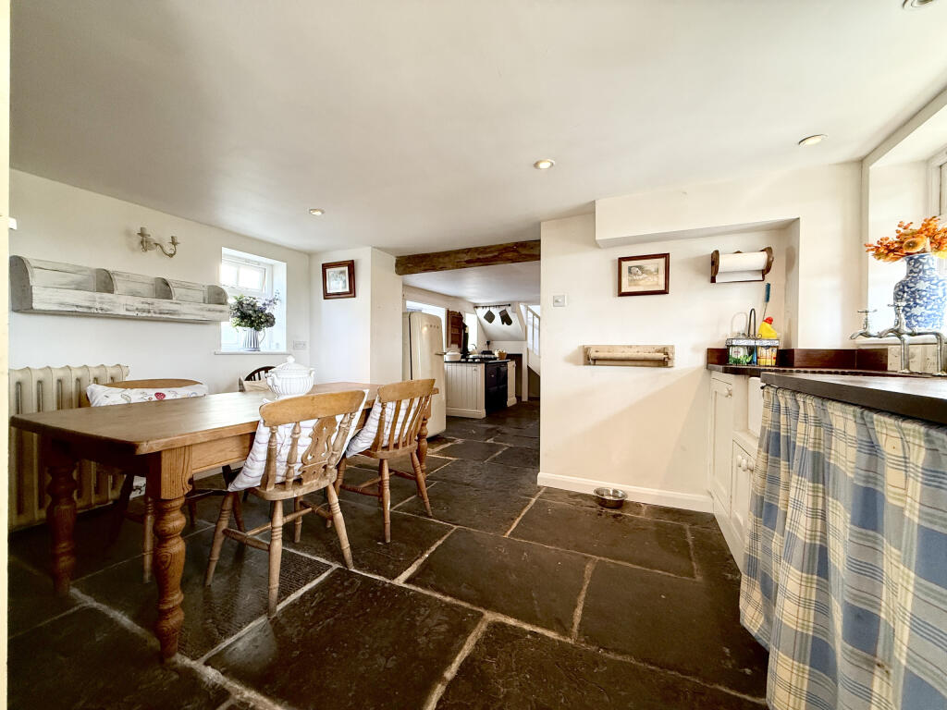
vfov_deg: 85.7
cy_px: 355
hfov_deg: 102.1
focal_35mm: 14
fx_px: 383
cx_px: 474
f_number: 2.2
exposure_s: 1/100
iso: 320
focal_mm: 2.22
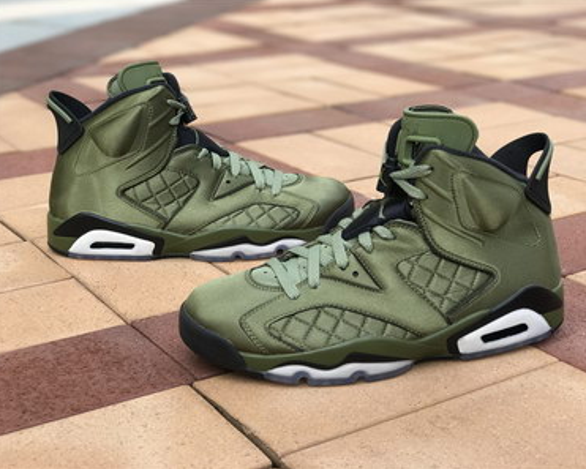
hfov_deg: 31.4
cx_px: 308
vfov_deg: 25.4
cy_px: 234
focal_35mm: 60
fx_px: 1041
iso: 20
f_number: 2.8
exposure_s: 1/124
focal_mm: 6.6
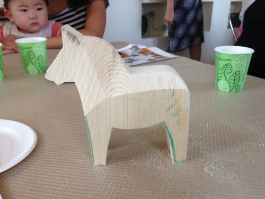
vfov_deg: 42.9
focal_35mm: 33
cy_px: 100
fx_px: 253
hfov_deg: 55.4
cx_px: 132
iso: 50
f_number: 2.4
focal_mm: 4.13
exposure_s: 1/60
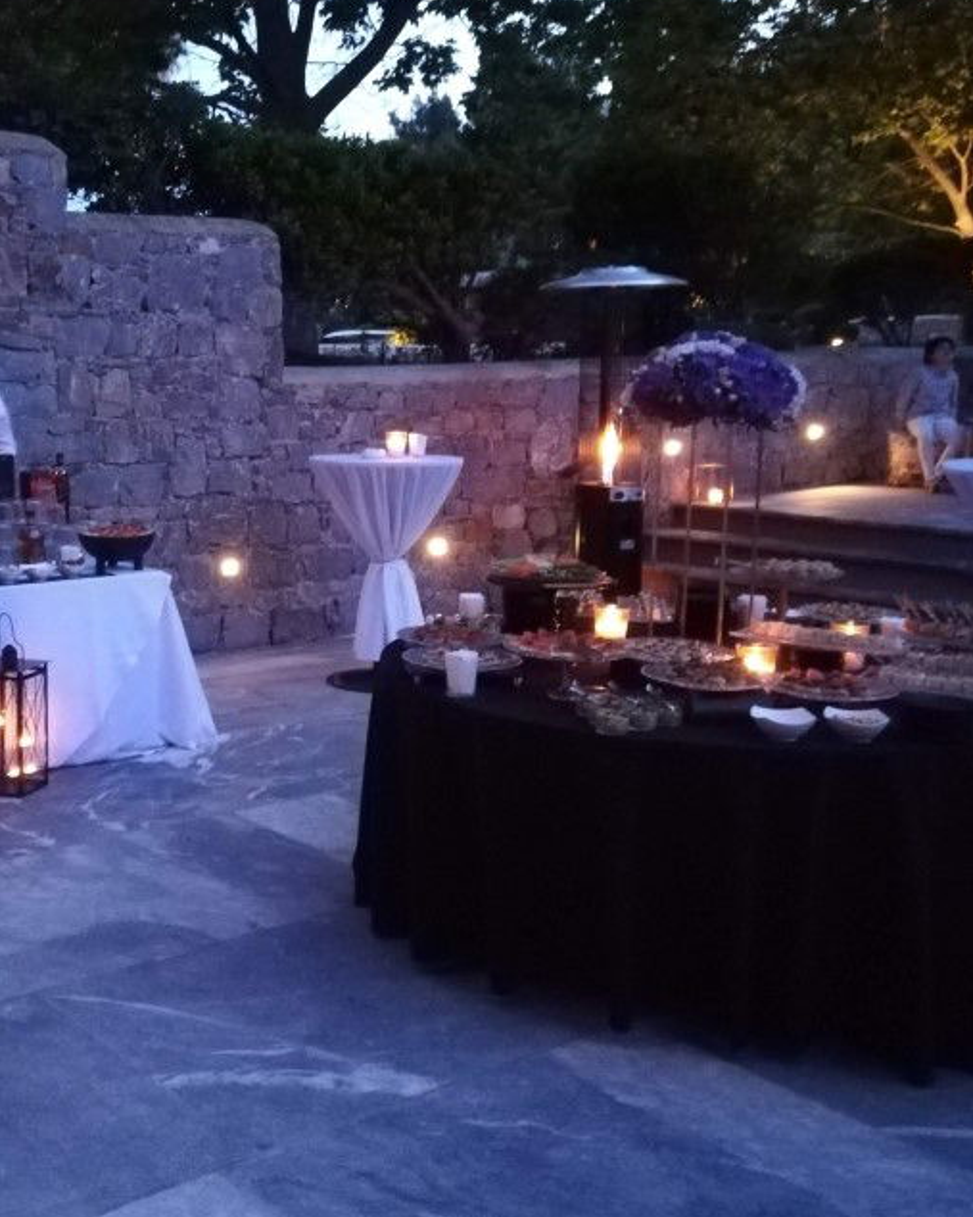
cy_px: 555
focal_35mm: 41
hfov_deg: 35.7
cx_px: 242
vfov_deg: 44.7
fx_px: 1476
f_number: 2.2
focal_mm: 3.83
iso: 2000
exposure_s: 1/14.3
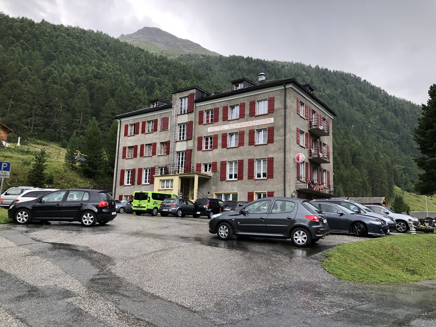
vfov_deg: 49.7
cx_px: 218
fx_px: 353
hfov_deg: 63.4
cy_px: 164
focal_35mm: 28
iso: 20
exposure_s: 1/120
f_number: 1.8
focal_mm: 4
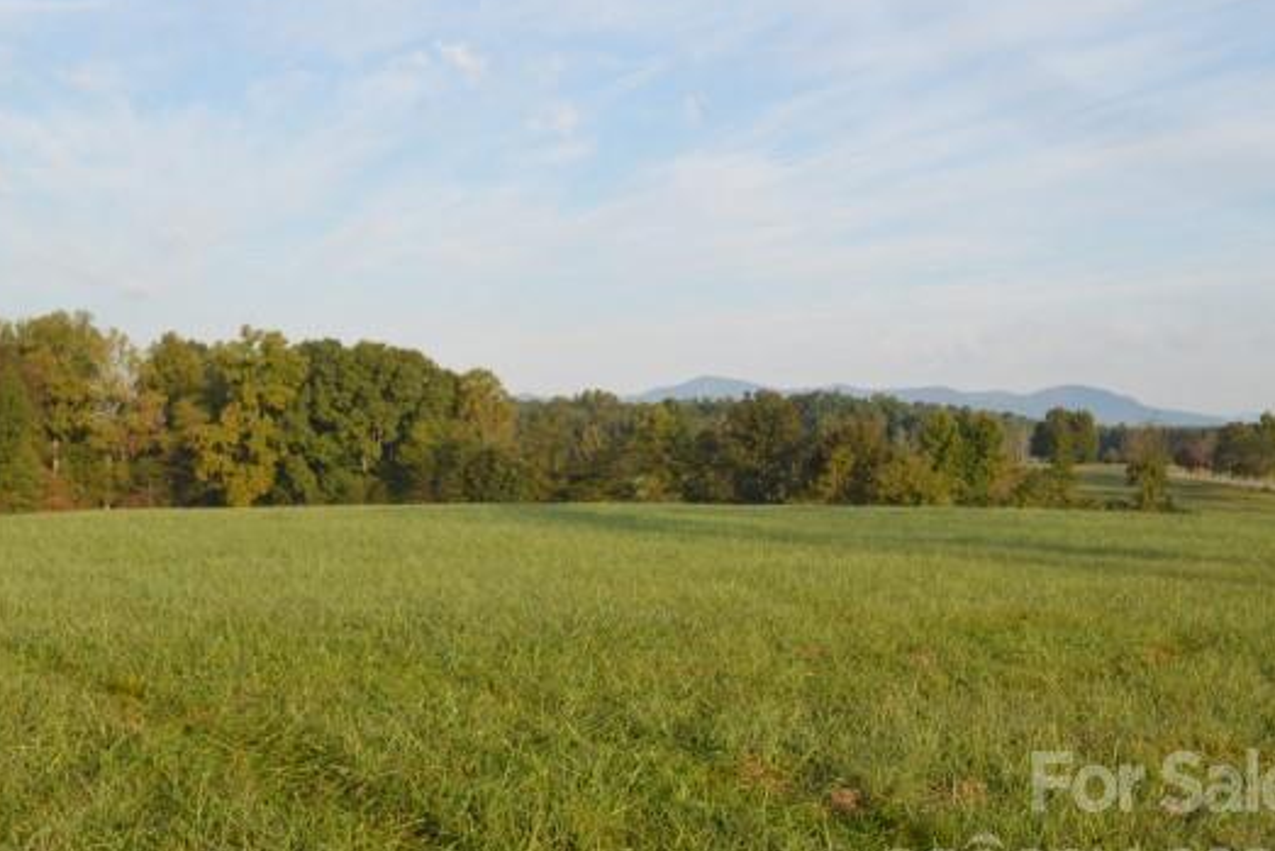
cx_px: 558
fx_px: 1559
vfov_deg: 30.5
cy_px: 454
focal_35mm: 44
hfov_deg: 44.4
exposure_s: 1/160
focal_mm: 24
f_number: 6.3
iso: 100
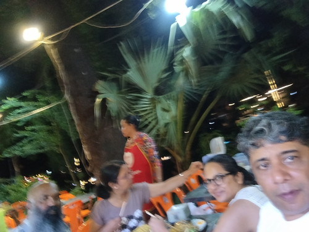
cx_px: 154
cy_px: 116
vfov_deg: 53.1
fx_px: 232
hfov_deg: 67.3
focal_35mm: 26
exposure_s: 1/25
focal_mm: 2.79
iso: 320
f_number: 2
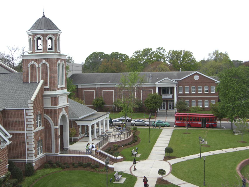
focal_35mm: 55
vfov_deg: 26.6
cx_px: 124
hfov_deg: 34.9
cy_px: 94
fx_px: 396
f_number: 3.3
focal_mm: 9
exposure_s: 1/400
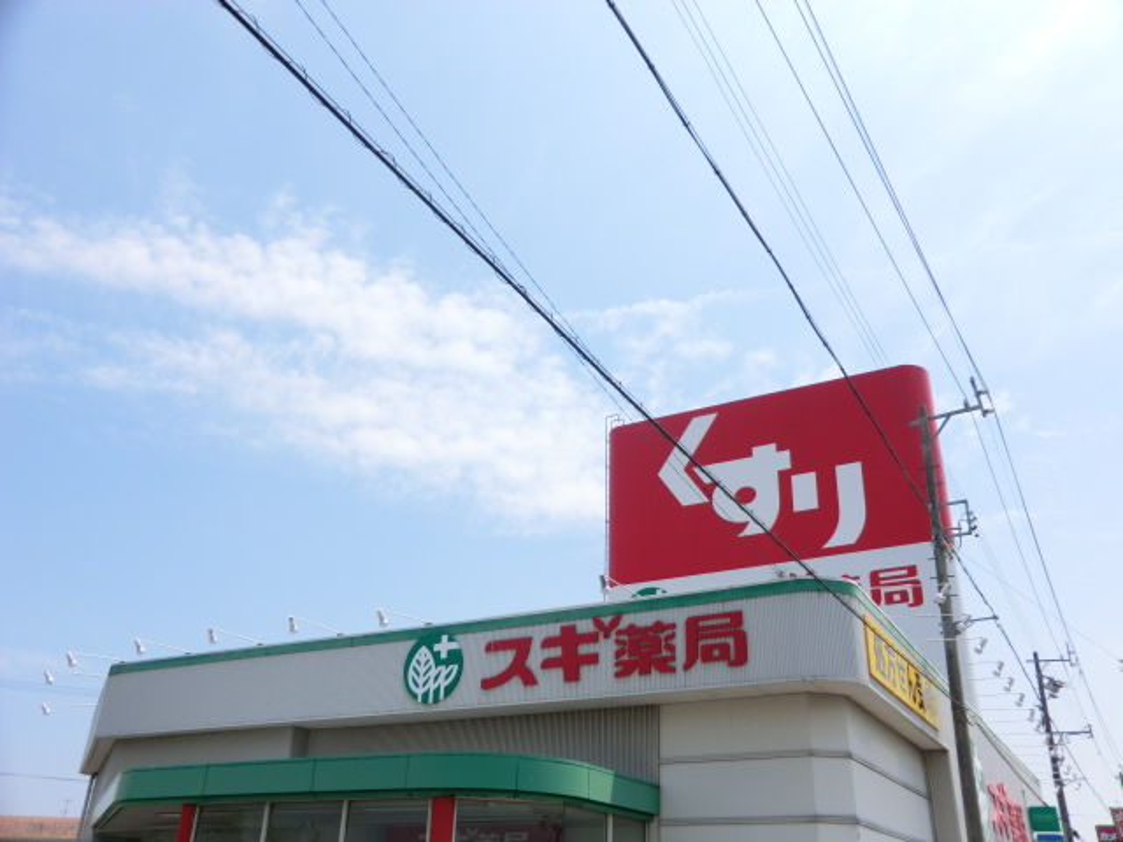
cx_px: 562
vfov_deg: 48.2
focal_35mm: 29
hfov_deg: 61.7
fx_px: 941
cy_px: 421
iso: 80
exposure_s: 1/800
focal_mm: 5.2
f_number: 3.5
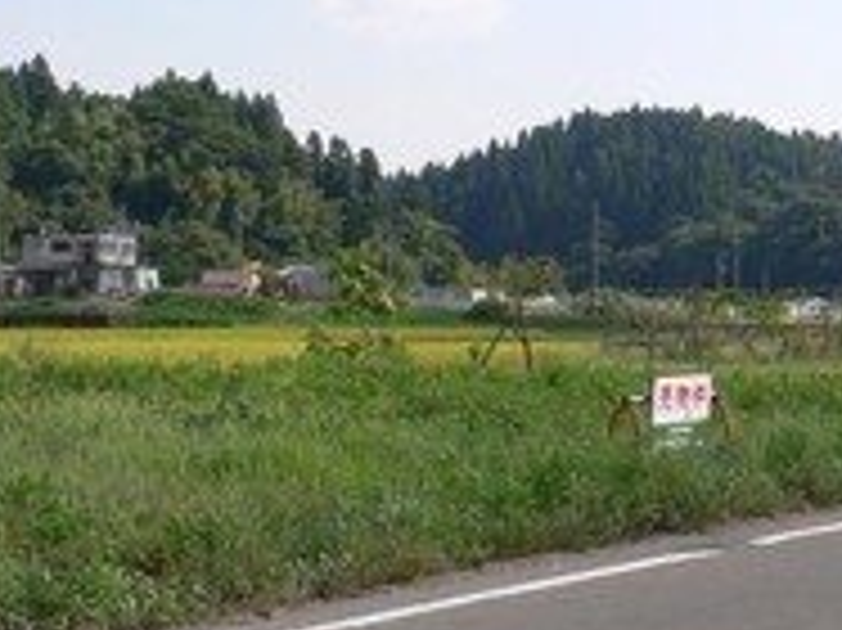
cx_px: 491
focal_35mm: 75
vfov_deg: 19.6
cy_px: 382
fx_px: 1823
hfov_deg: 26.0
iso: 80
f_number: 5.6
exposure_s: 1/320
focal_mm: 5.8
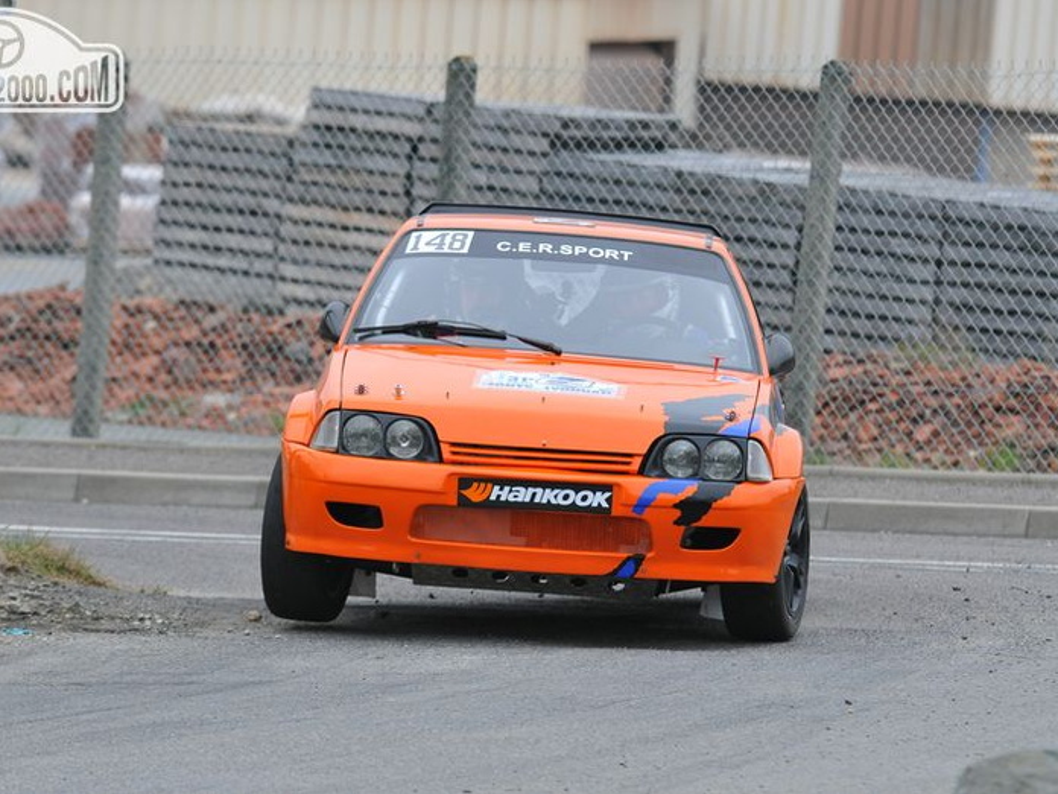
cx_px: 468
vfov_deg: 4.3
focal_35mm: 344
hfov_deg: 5.8
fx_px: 10514
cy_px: 396
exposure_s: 1/800
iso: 800
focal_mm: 210
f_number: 6.3
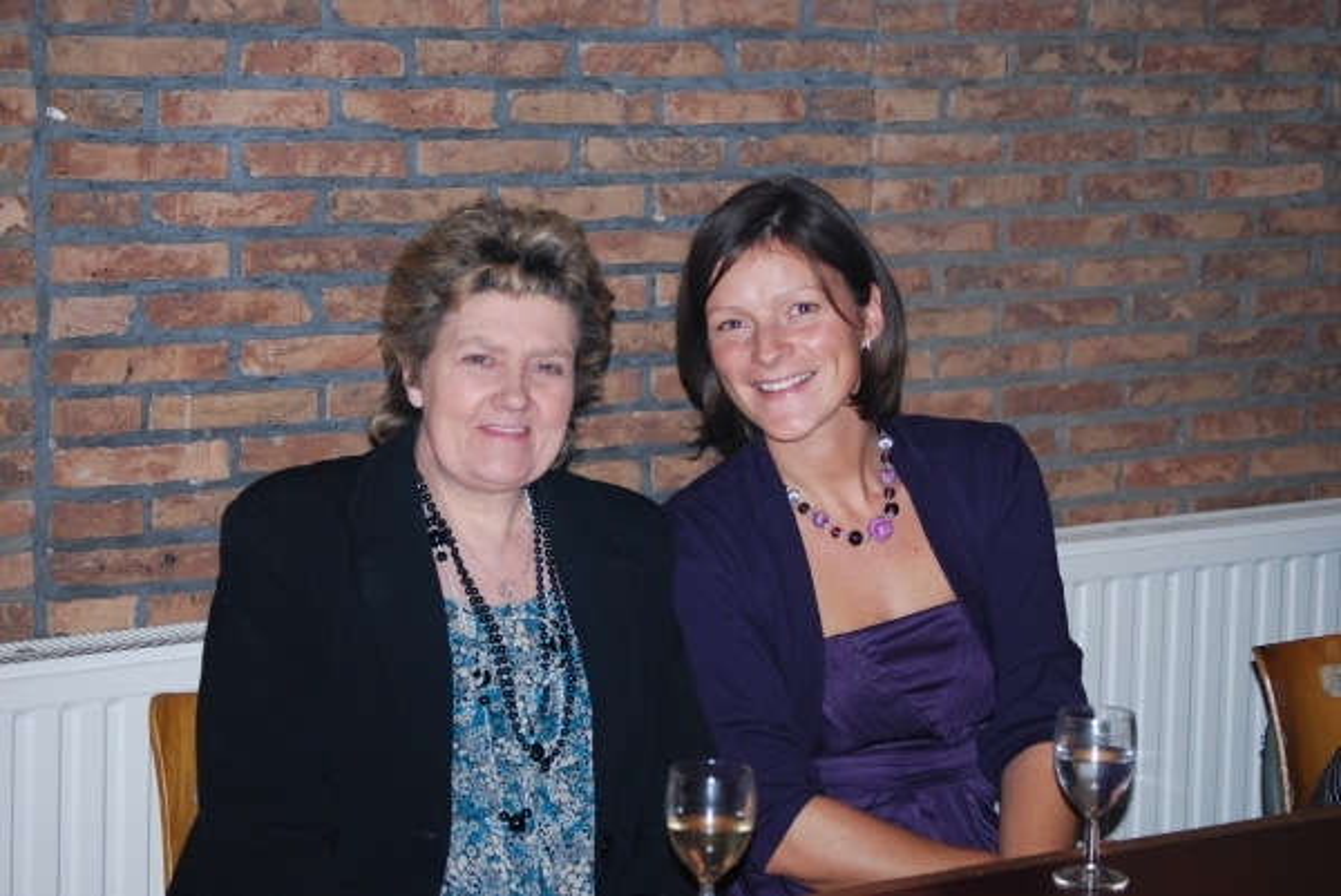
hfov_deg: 20.6
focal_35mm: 99
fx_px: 3690
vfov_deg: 13.8
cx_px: 670
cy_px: 448
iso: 280
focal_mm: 66
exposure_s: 1/60
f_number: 4.2
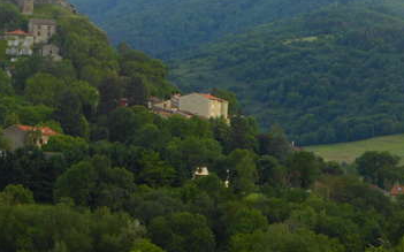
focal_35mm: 212
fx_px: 2333
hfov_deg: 9.9
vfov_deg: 6.2
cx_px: 102
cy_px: 60
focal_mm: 20.9
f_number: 5.9
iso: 80
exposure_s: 1/60
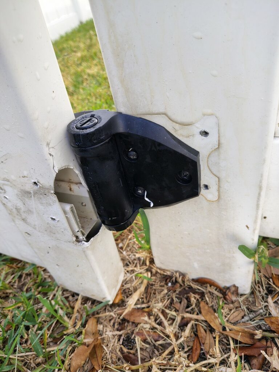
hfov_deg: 56.8
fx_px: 258
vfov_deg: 71.6
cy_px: 186
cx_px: 140
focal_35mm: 24
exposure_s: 1/111
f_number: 1.8
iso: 117
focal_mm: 5.56
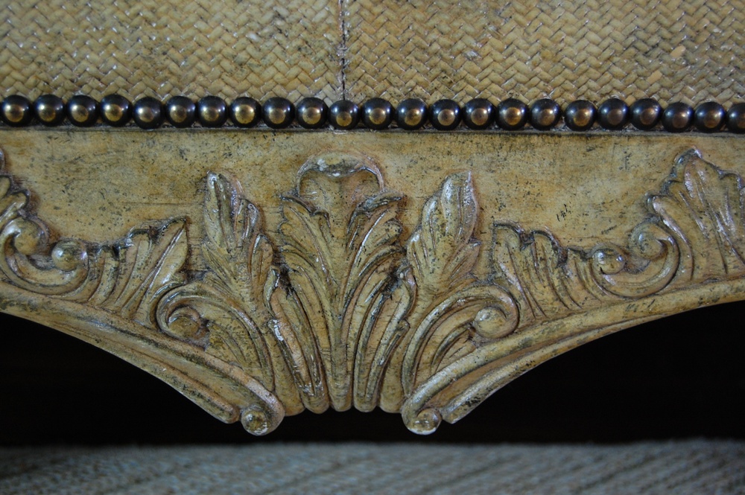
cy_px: 248
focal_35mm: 57
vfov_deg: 23.7
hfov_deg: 35.1
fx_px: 1179
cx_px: 372
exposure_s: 1/13
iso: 800
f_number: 5
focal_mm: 38
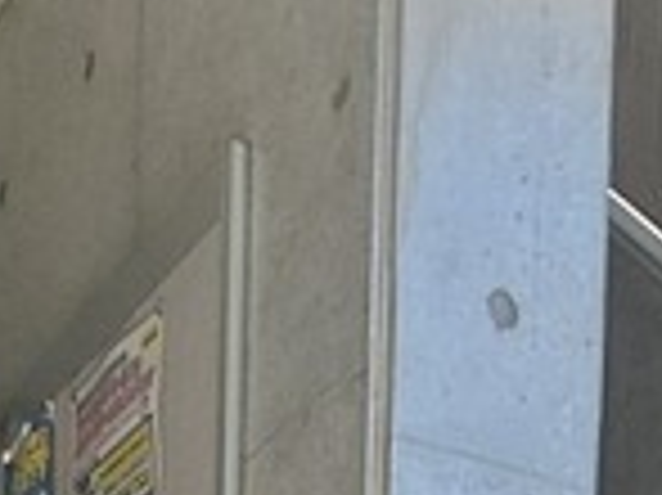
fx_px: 1624
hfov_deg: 23.0
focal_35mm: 85
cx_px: 275
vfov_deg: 11.6
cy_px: 1400
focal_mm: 1.74
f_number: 2.2
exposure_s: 1/202
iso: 50
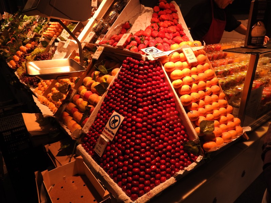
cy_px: 102
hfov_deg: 71.6
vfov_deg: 56.8
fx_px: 188
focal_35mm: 24
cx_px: 136
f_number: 3.3
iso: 100
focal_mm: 4.3
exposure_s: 1/50
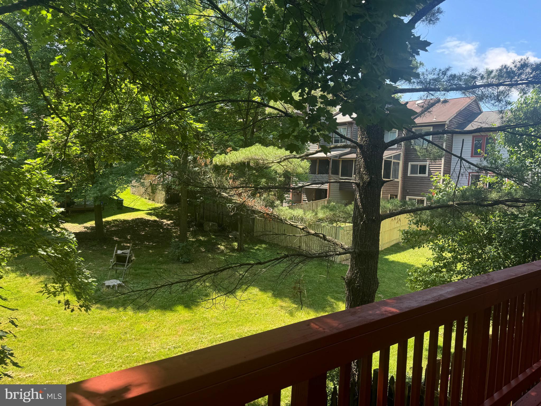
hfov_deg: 71.6
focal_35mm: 24
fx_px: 375
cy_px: 203
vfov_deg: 56.8
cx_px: 270
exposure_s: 1/514
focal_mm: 6.76
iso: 80
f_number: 1.78
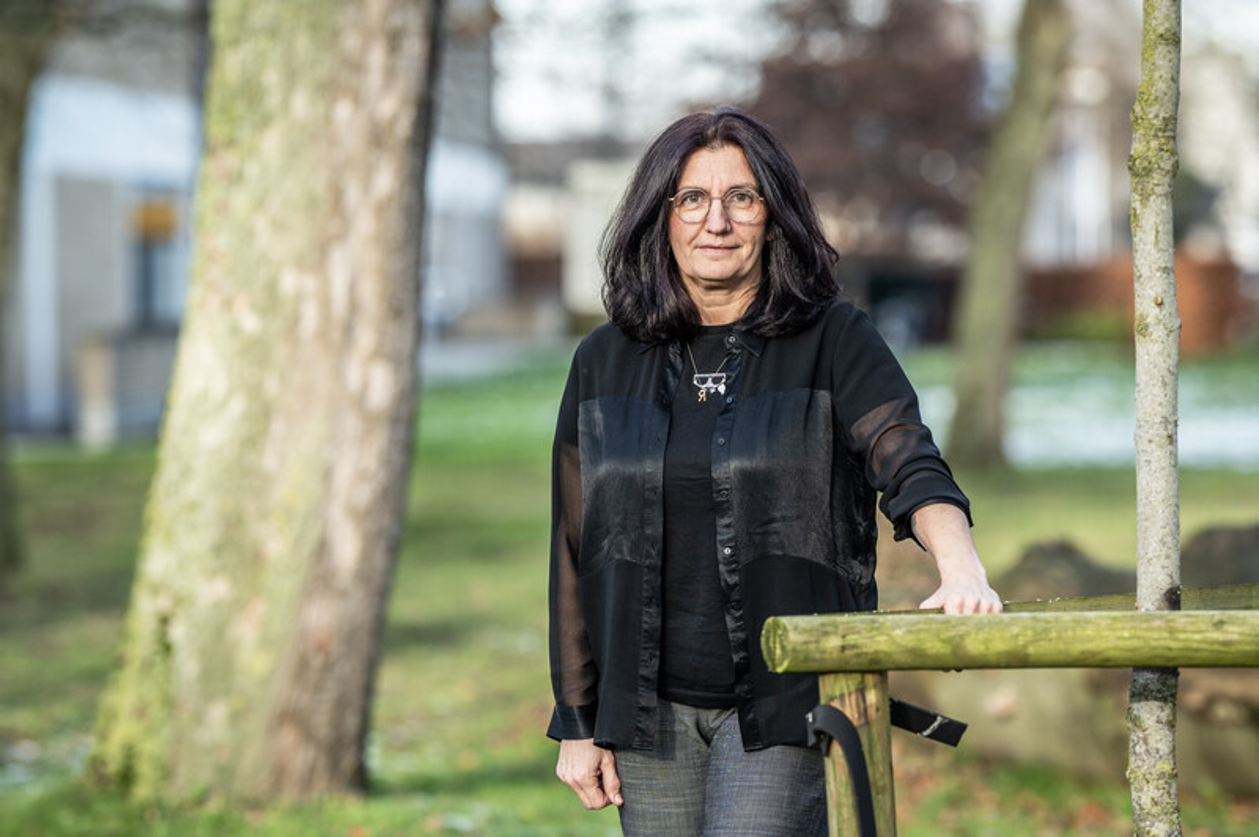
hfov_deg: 15.2
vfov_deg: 10.1
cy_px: 418
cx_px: 630
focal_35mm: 135
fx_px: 4717
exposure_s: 1/1000
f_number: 2.5
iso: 250
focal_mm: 135
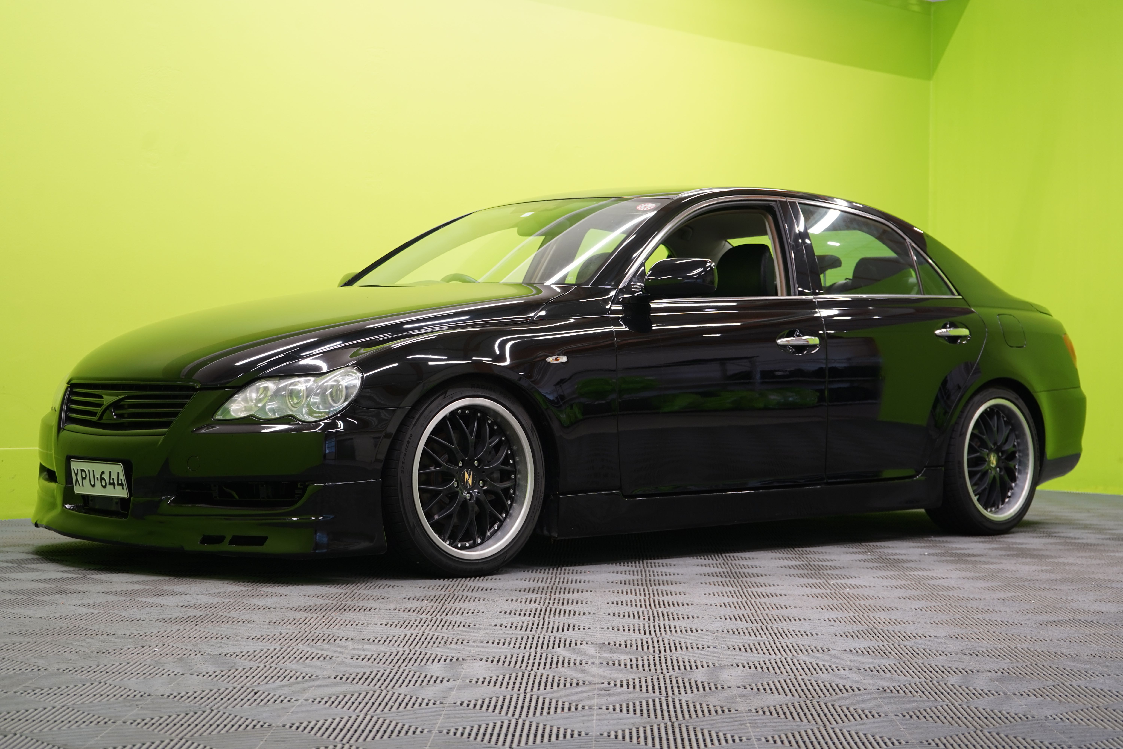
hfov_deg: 33.4
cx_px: 562
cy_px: 374
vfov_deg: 22.6
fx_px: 1872
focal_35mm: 60
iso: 400
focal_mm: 60
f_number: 5.6
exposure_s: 1/20
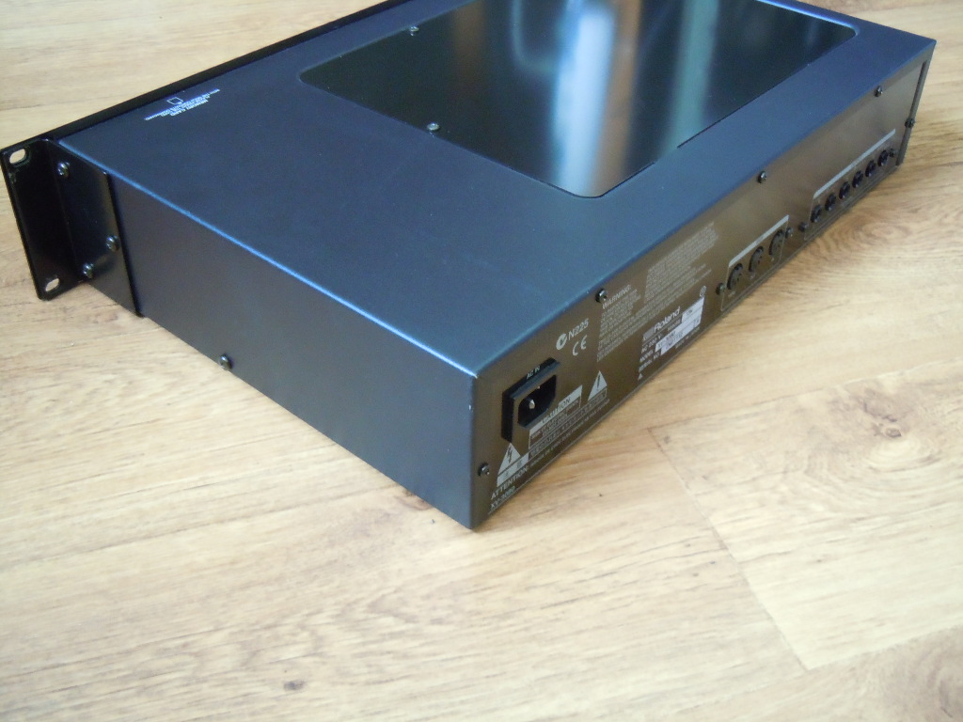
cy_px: 361
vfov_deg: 36.8
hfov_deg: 47.9
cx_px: 482
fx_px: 1085
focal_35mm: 39
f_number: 3.7
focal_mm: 7.1
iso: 800
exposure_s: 1/2.5
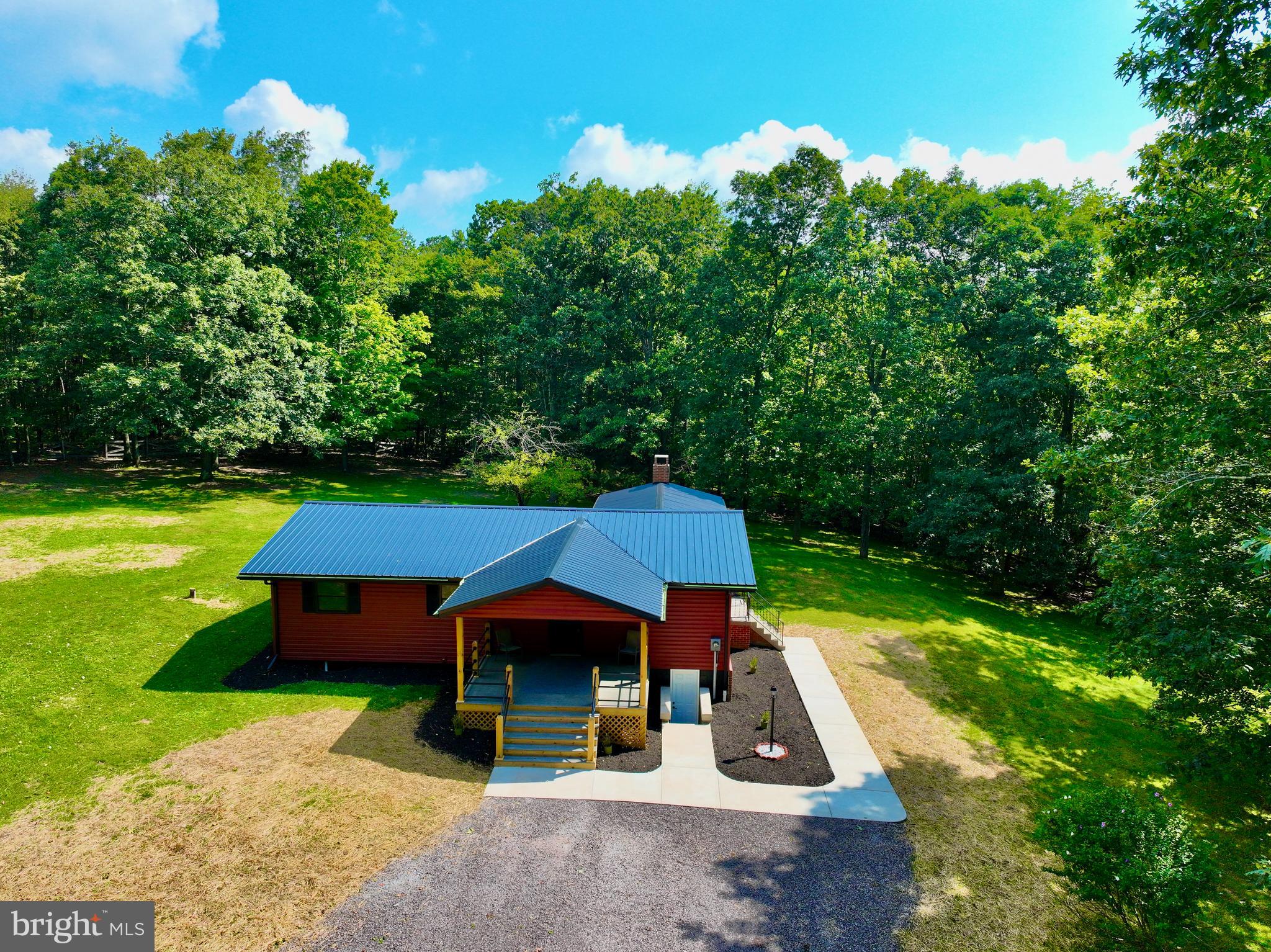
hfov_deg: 71.6
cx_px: 636
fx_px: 881
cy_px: 476
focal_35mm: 24
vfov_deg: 56.8
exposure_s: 1/1600
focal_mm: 12.29
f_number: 2.8
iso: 400
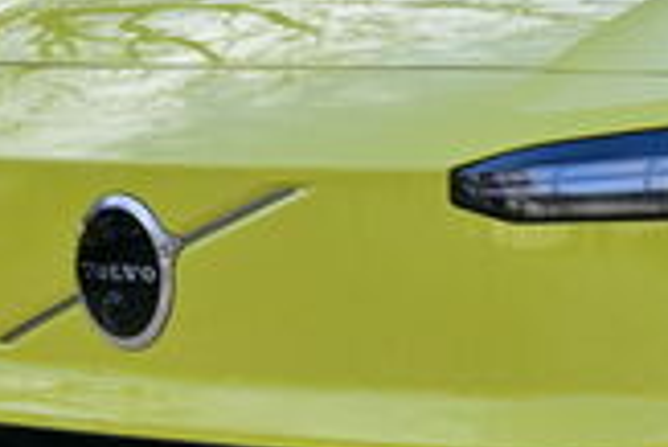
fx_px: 4606
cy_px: 420
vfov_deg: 5.5
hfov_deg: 8.3
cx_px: 656
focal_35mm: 248
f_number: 6
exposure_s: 1/640
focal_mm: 44
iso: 250
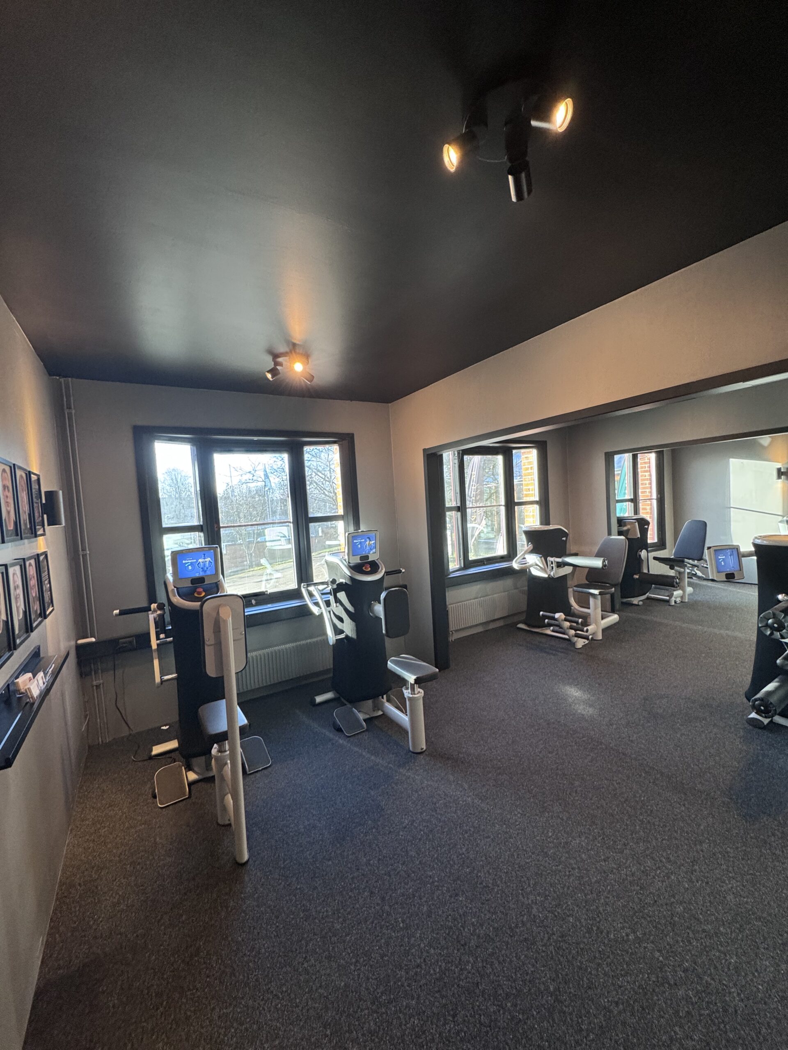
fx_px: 425
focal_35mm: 14
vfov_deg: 102.1
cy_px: 525
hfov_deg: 85.7
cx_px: 394
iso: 250
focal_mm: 2.22
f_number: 2.2
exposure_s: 1/50
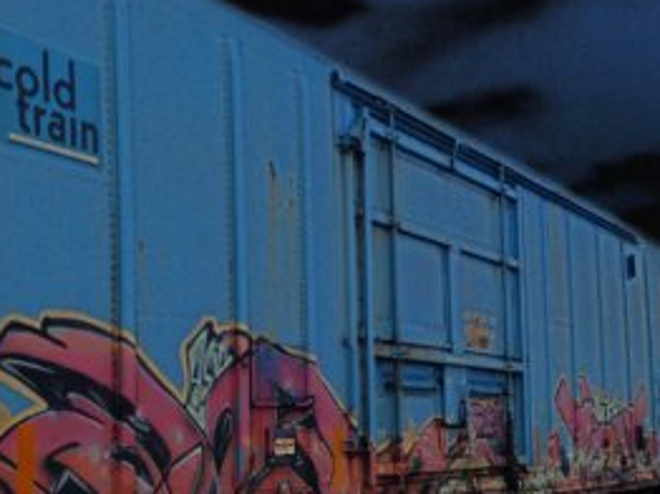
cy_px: 347
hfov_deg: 30.5
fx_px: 1200
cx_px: 438
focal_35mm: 63
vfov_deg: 23.1
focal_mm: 4.12
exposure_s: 1/1595
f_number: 2.4
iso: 50
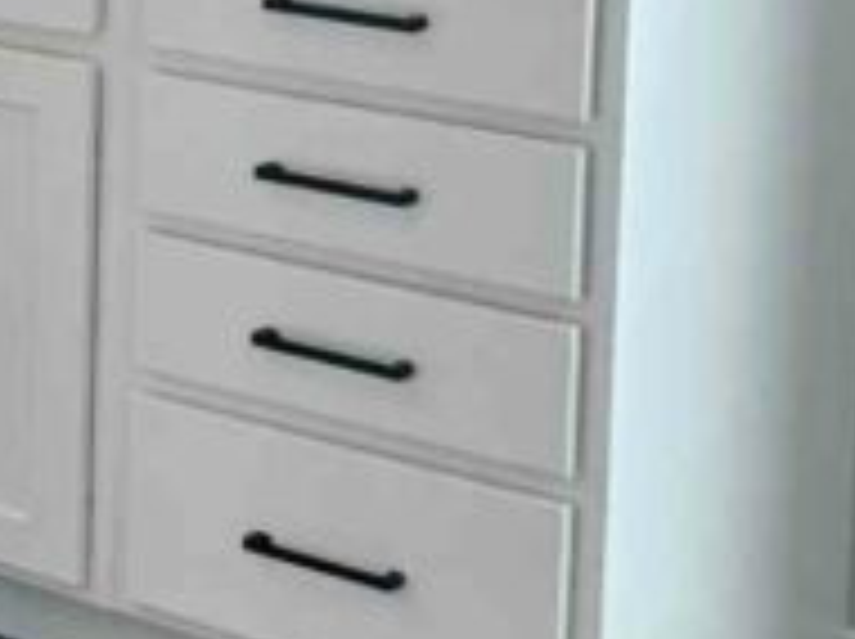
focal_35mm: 124
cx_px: -1256
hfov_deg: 12.3
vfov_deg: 11.4
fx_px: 3059
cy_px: -310
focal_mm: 5.4
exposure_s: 1/120
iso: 50
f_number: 1.8
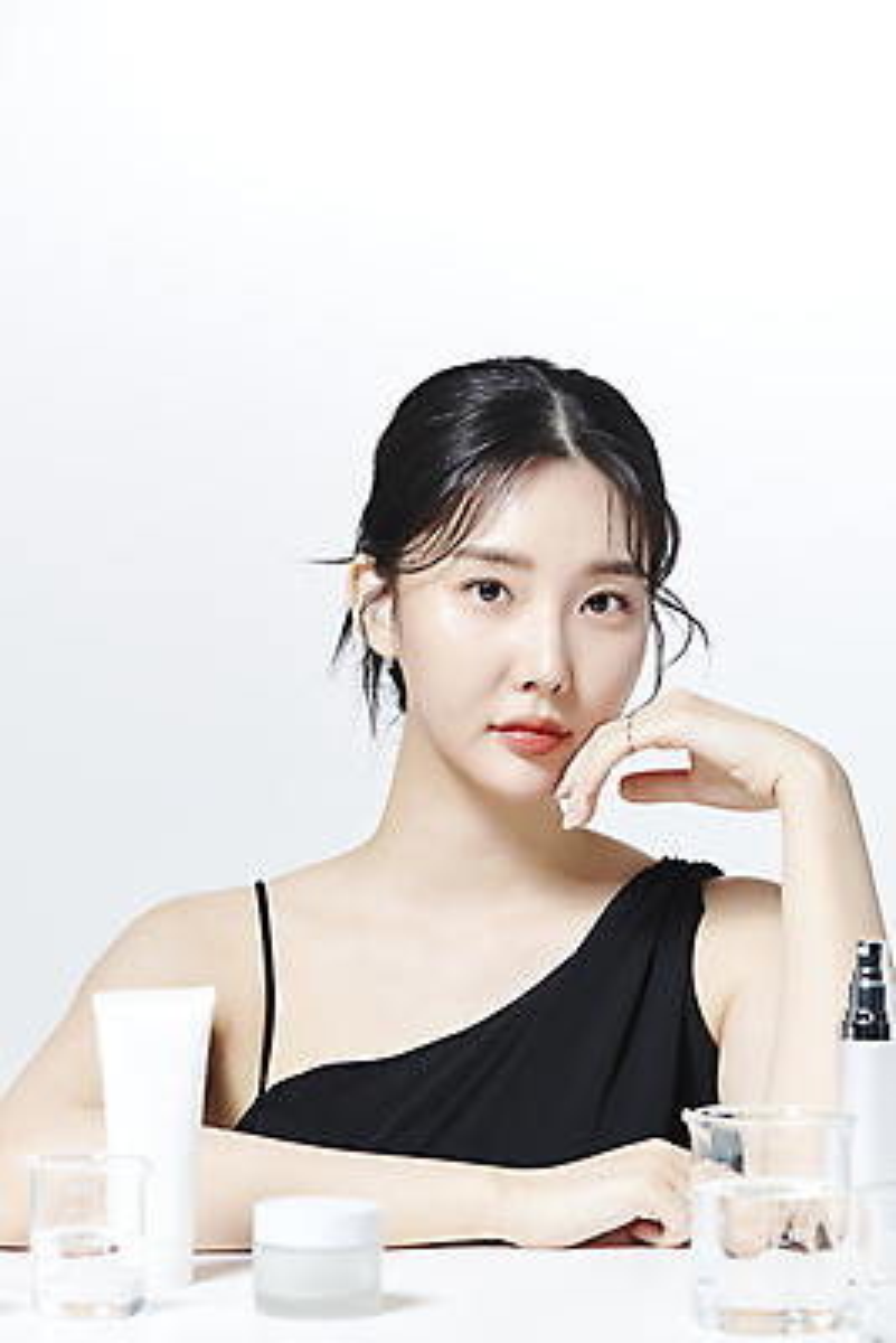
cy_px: 672
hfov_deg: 13.1
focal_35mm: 105
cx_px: 448
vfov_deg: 19.4
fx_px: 3916
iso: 64
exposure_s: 1/125
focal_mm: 105
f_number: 13
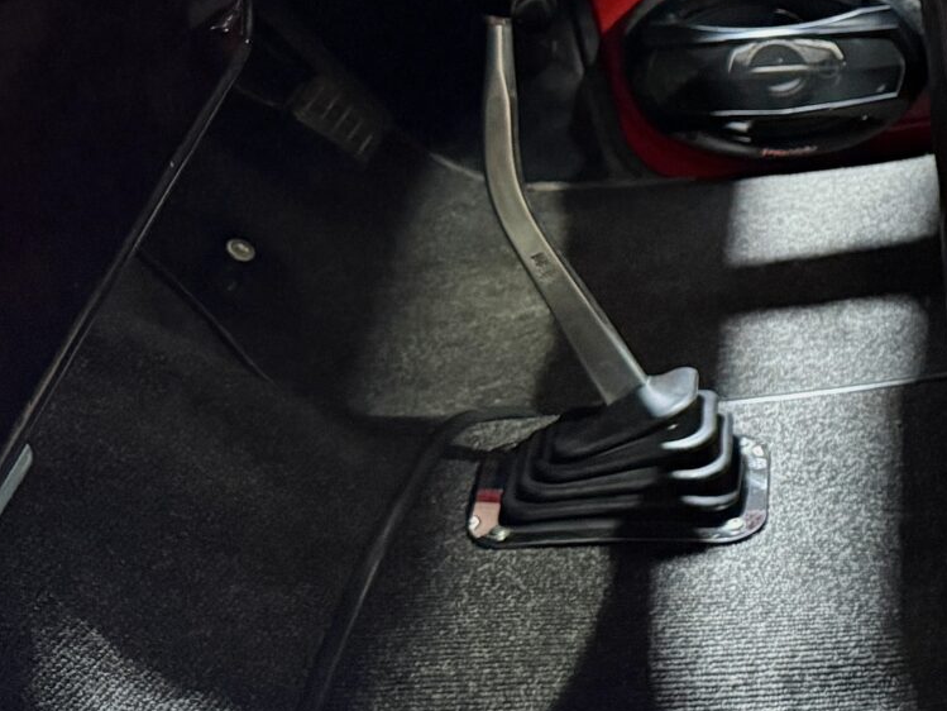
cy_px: 211
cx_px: 1497
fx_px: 2244
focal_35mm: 82
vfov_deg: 17.9
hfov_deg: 19.9
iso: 1000
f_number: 1.78
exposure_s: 1/33
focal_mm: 6.76
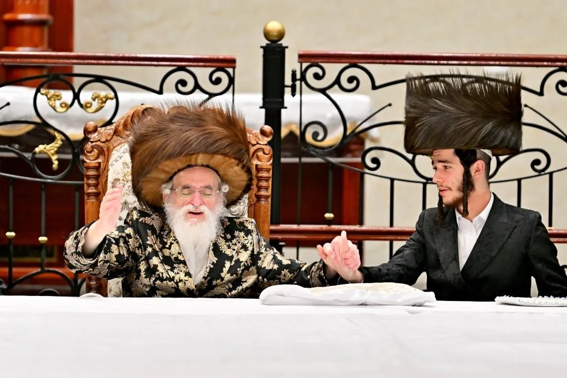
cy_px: 189
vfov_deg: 4.6
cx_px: 284
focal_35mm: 300
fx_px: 4723
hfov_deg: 6.9
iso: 250
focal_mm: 200
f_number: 2.8
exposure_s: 1/400
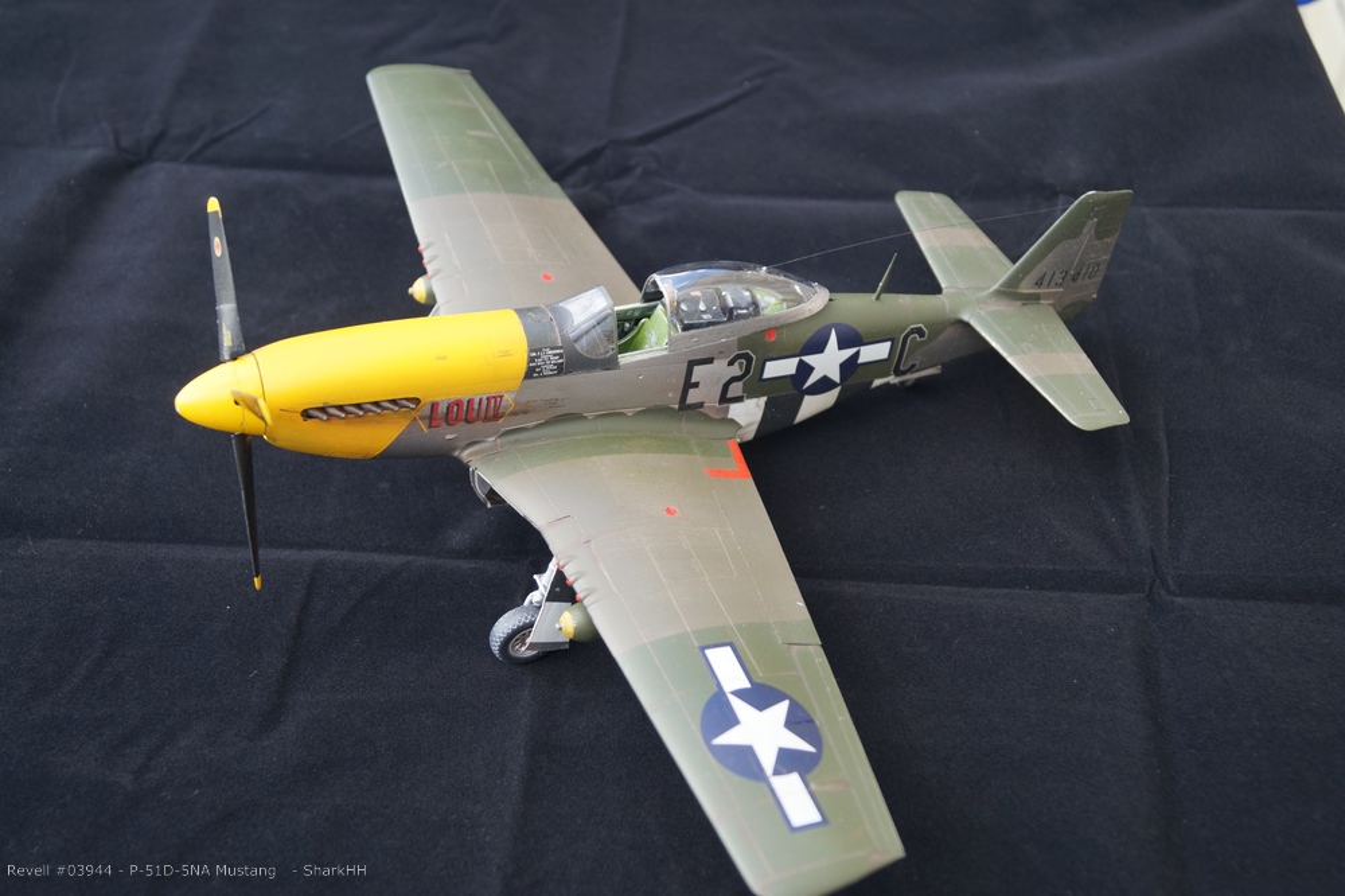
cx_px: 672
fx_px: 1457
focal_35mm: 39
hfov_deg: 49.6
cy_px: 448
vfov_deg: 34.2
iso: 200
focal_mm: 26
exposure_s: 1/160
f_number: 4.5
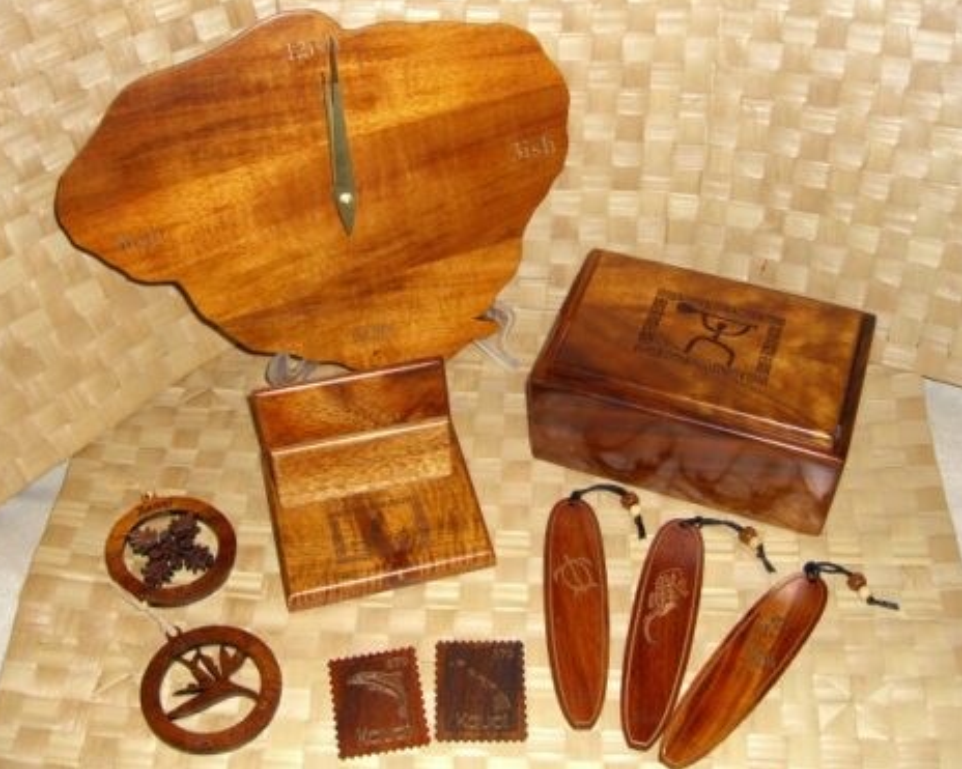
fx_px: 1139
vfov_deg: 37.3
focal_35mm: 40
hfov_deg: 45.8
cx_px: 458
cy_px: 382
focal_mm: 7.9
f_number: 2.8
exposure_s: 1/60
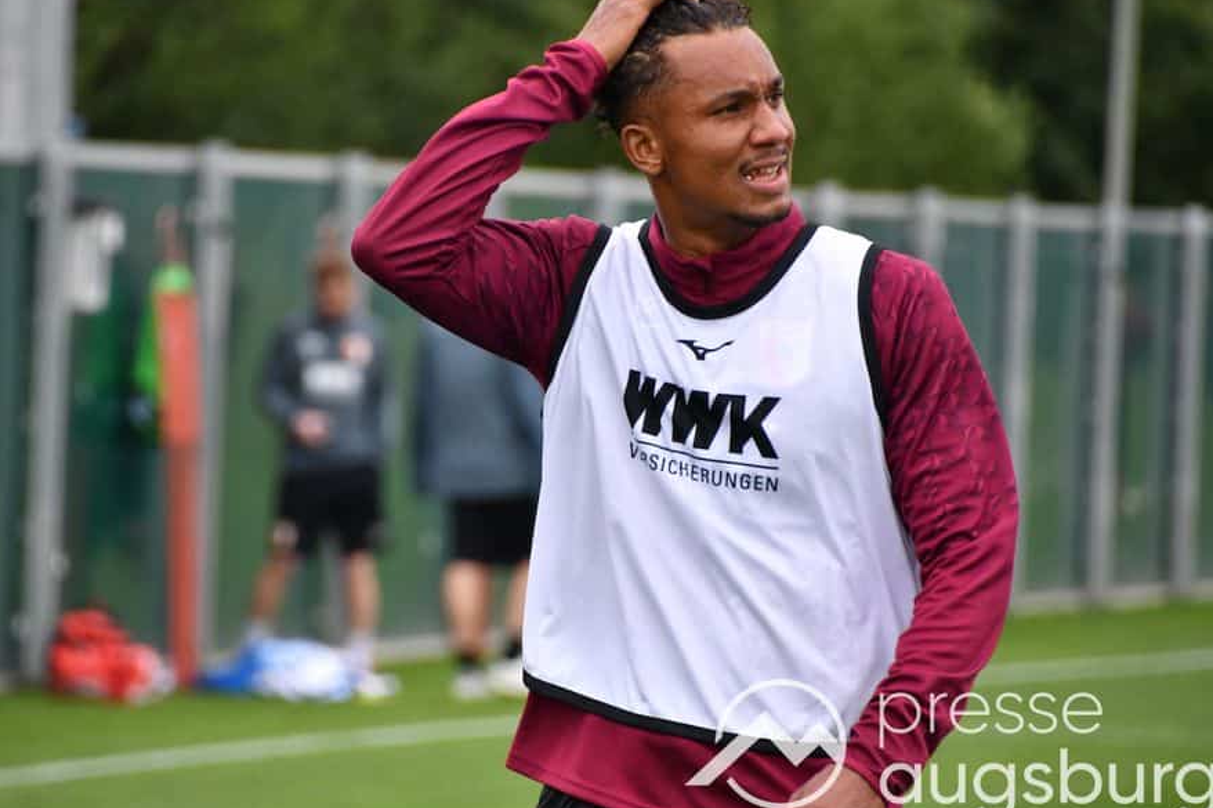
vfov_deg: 2.6
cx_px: 528
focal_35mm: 525
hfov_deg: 3.9
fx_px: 17685
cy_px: 368
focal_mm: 300
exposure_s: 1/640
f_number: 8
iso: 1000
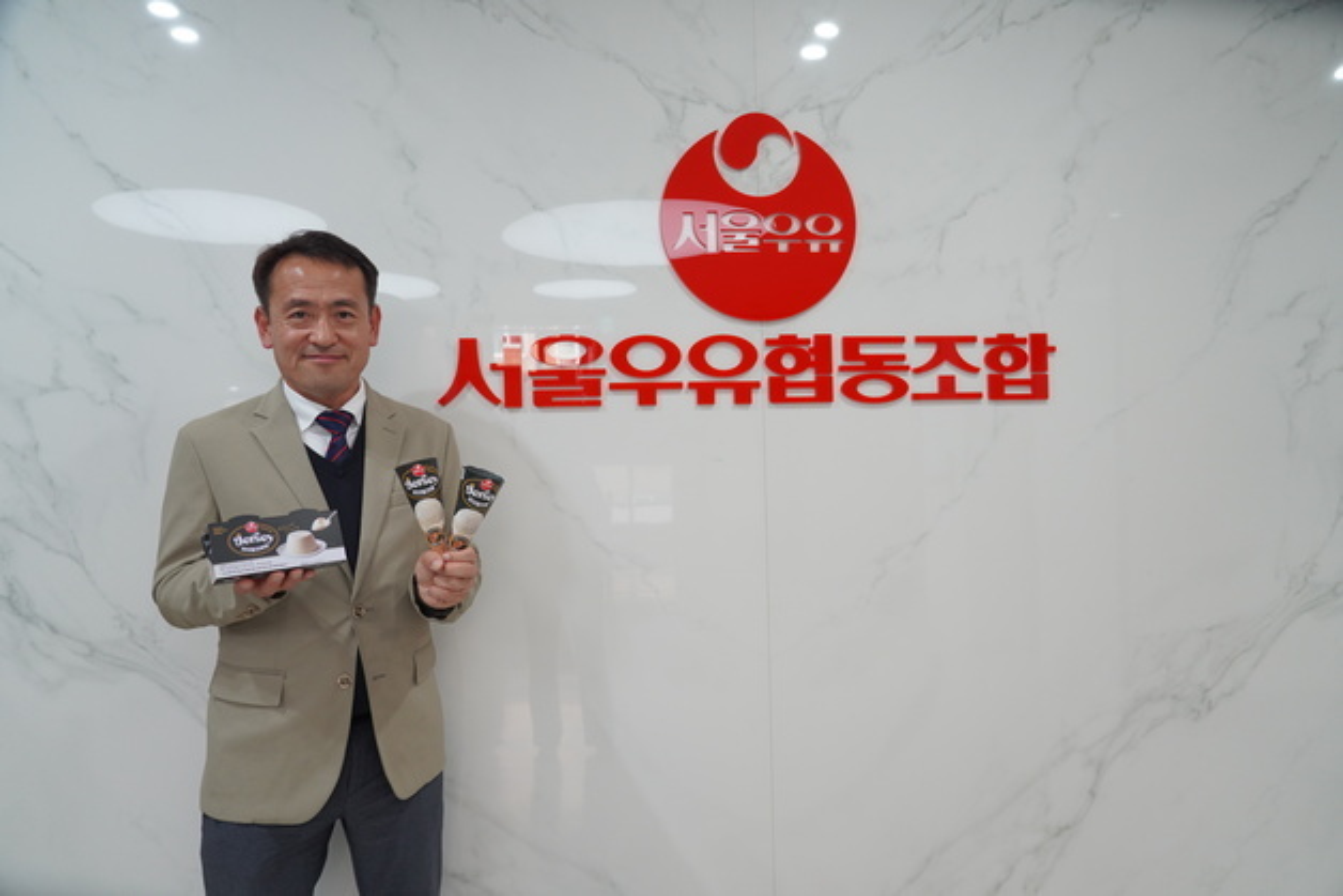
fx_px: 895
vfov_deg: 53.2
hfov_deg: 73.7
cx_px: 672
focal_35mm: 24
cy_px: 448
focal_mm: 24
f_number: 4
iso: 1000
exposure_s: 1/160
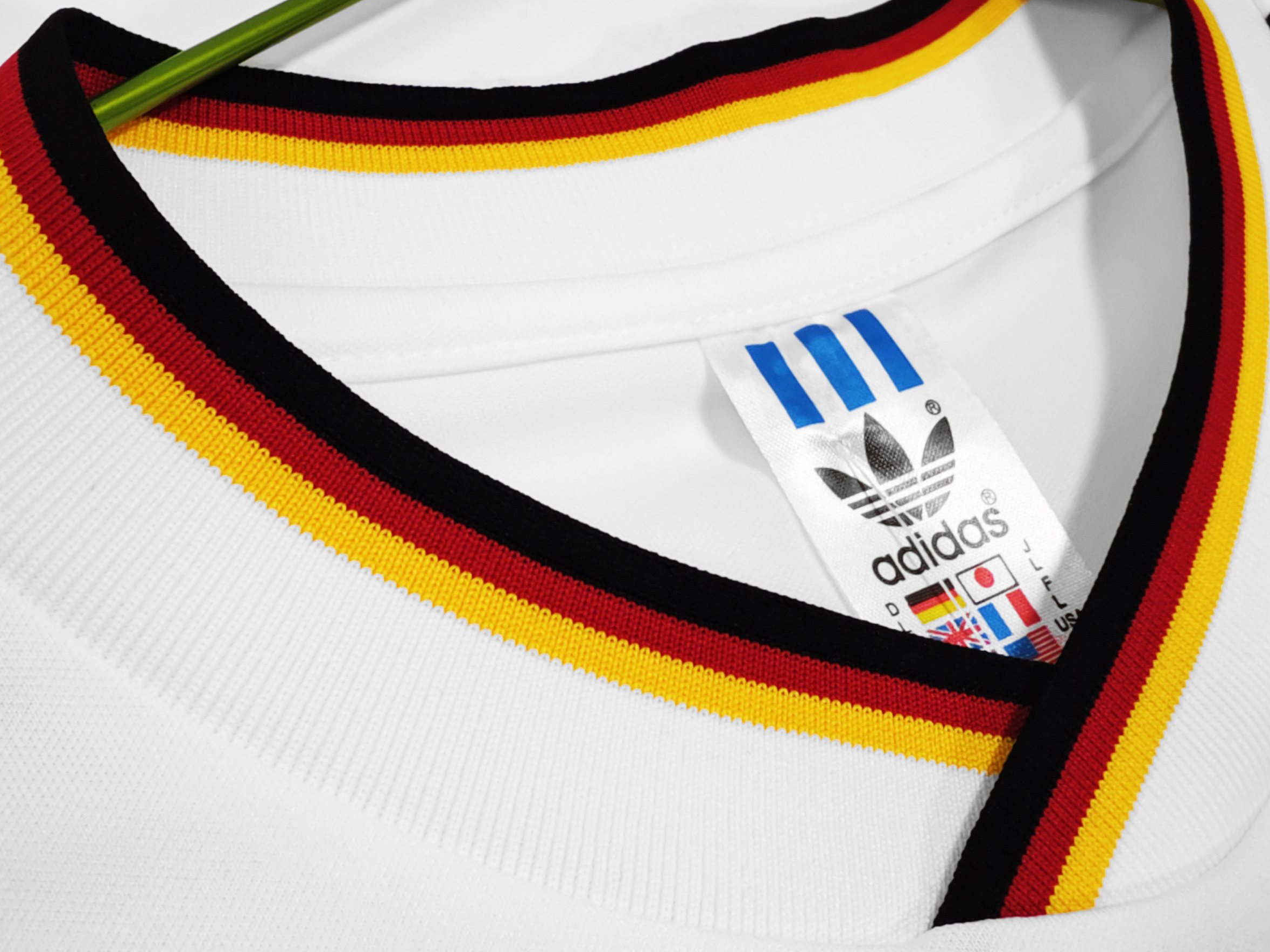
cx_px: 496
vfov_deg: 36.0
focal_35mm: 39
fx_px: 1431
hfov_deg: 47.5
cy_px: 244
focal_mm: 2.59
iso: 196
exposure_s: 1/100
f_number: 2.2
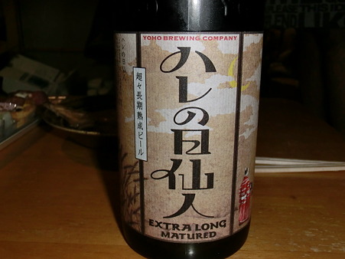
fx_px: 418
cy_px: 130
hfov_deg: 44.8
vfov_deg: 34.3
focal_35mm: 42
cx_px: 172
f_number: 4
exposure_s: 1/30
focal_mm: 7.38
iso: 100
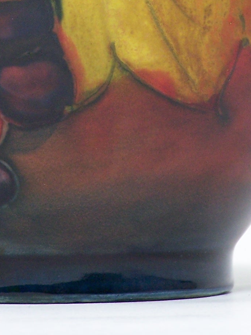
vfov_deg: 3.7
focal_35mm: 530
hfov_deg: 2.8
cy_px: -117
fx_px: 5125
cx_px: 80
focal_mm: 31.3
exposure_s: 1/60
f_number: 3.2
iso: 140
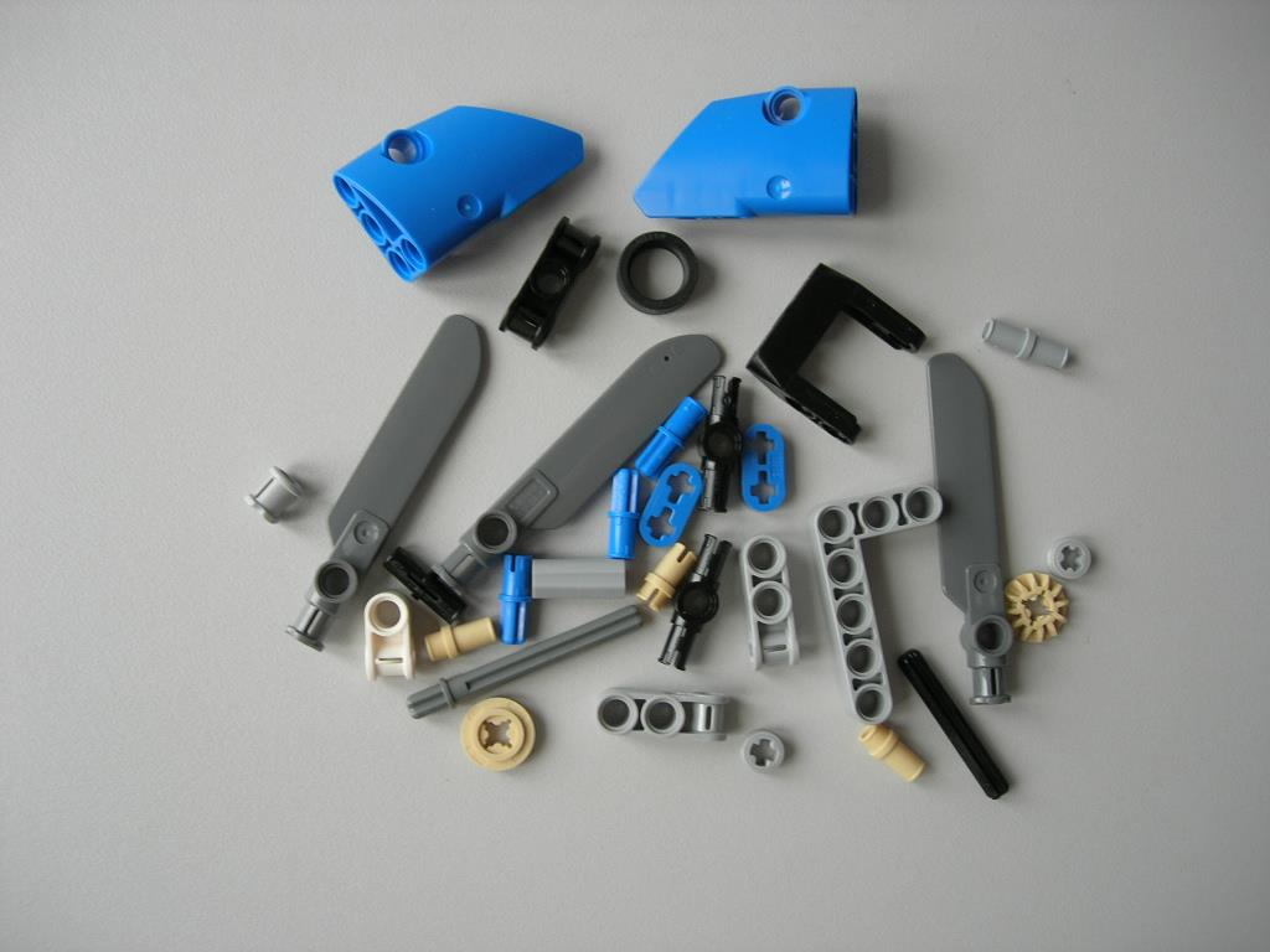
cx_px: 635
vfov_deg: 37.7
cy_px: 476
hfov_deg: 49.0
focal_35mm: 38
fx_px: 1394
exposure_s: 1/23.6
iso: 64
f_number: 2.8
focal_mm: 7.8
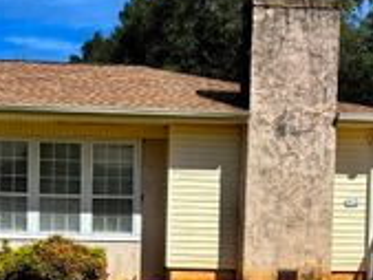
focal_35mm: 77
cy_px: 244
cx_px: 115
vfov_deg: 18.9
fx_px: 830
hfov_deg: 25.1
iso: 50
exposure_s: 1/4255
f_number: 1.6
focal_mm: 5.96
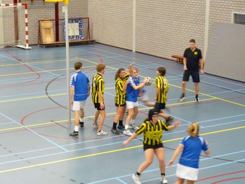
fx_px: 616
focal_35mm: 87
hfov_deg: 22.5
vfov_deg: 17.0
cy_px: 92
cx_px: 122
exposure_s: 1/40
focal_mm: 14.3
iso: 800
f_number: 3.6
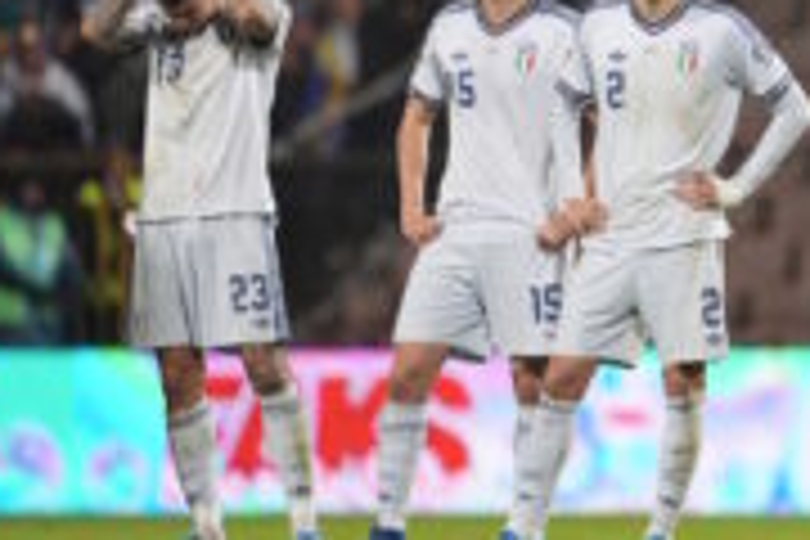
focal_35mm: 868
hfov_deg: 2.4
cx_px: 850
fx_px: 19528
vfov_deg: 1.6
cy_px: 63
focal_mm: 400
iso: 2500
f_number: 2.8
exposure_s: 1/1250
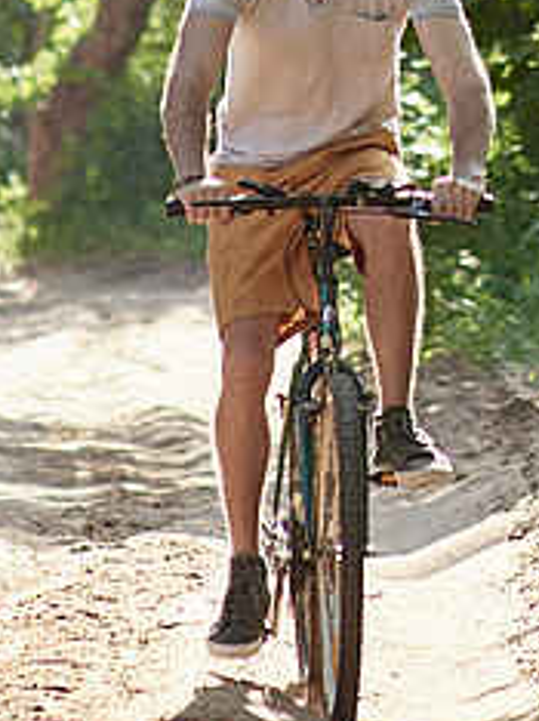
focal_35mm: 560
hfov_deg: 2.6
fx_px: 11647
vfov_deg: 3.5
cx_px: 850
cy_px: -471
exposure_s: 1/750
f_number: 2.8
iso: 100
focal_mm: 85
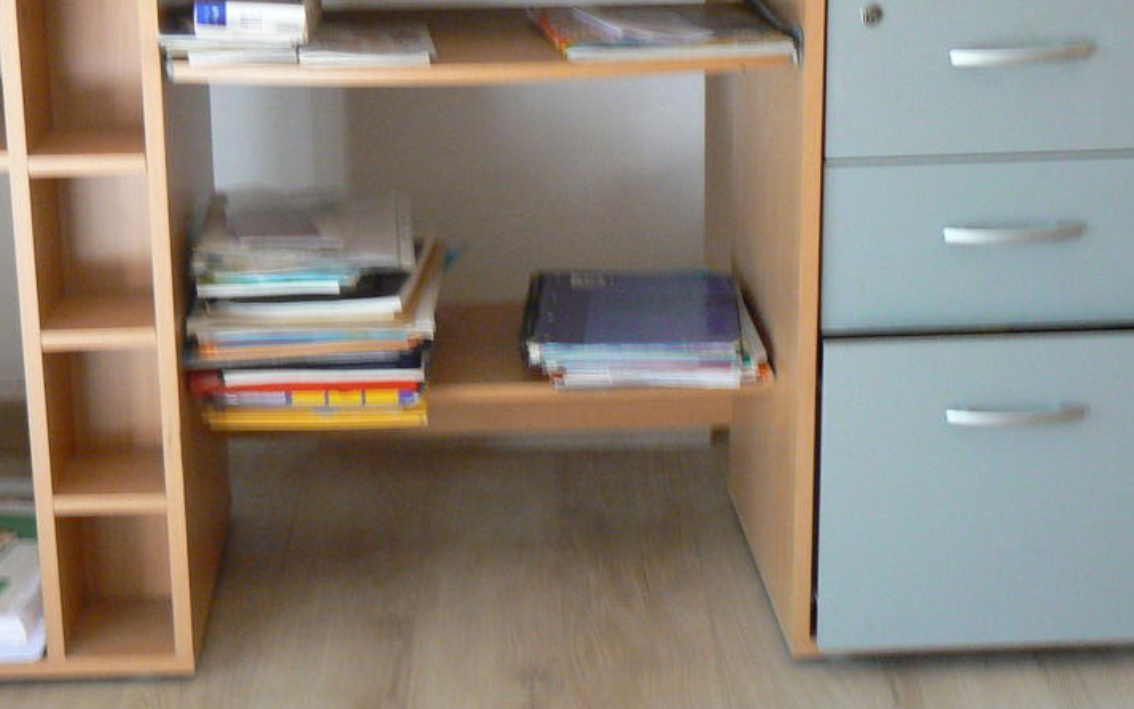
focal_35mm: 73
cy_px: 319
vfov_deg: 17.8
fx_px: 2256
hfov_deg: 28.2
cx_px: 475
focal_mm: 8.2
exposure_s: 1/20
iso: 200
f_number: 2.8
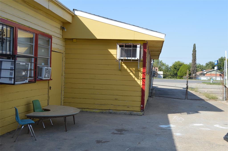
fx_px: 275
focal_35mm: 44
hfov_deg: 45.0
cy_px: 76
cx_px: 114
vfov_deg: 30.8
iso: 100
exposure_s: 1/200
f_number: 7.1
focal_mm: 29
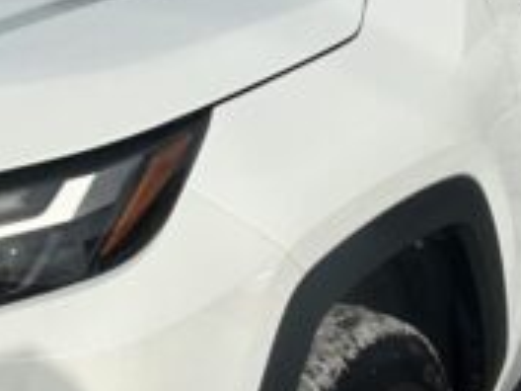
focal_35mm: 151
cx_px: -145
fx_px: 2273
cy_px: 74
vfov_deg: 9.8
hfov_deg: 12.7
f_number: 1.5
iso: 50
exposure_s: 1/8696
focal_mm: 5.7
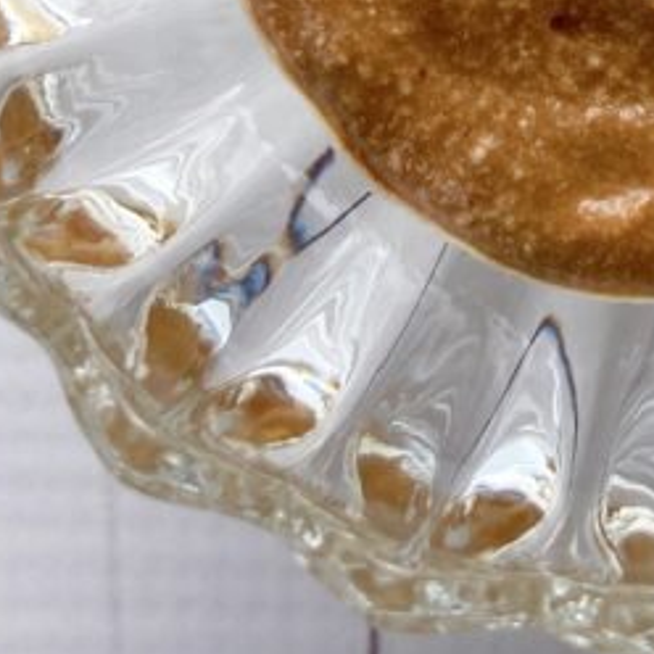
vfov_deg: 16.0
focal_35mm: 102
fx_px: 2180
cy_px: -243
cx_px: 767
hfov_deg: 16.4
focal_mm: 3.99
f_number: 1.8
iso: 80
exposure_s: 1/100
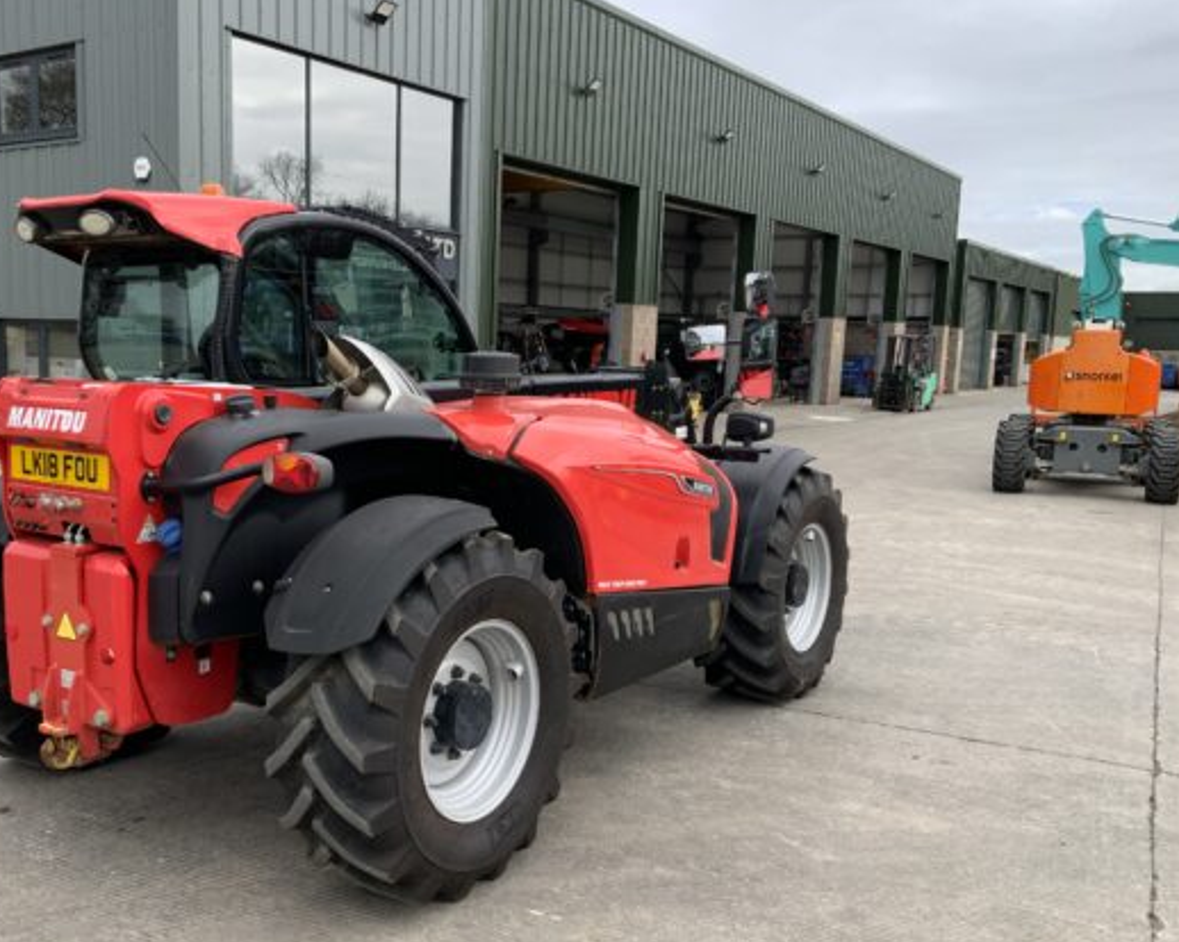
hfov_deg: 51.2
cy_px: 523
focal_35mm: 35
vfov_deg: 42.1
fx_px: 1221
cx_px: 476
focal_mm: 3
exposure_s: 1/770
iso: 16
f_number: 1.8
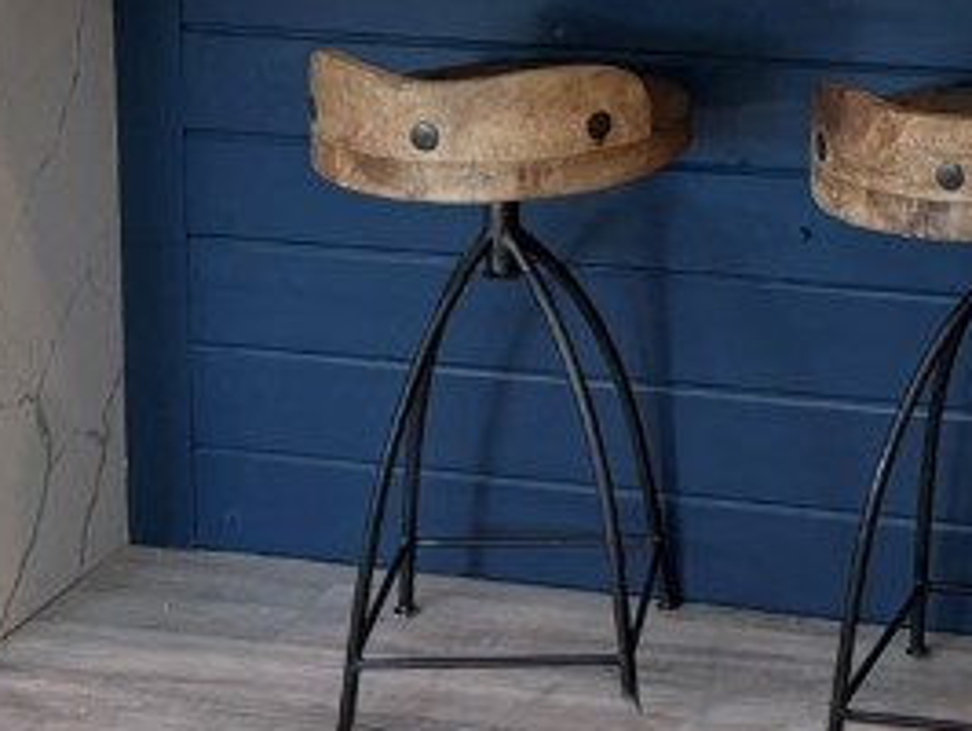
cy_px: -537
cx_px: 1005
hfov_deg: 19.0
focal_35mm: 100
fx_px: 2810
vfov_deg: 13.5
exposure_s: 1/120
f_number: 1.6
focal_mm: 5.96
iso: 80
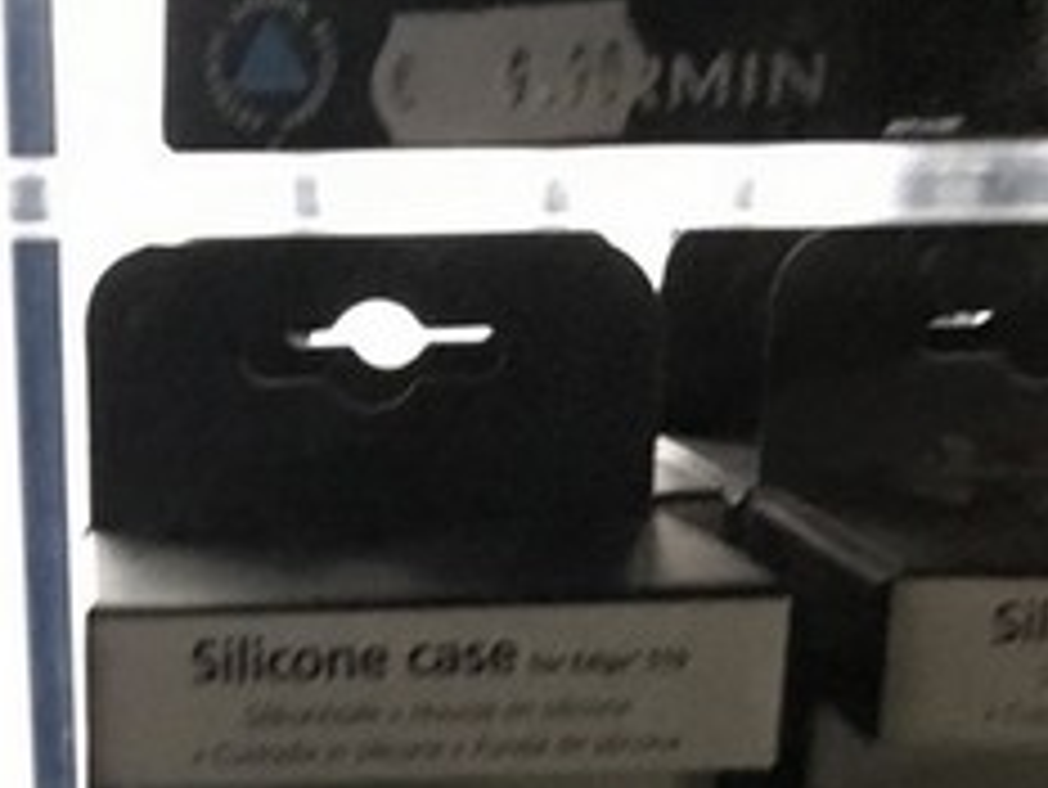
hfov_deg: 26.4
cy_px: 995
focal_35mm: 72
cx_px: 175
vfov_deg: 19.1
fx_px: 2181
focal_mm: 3.99
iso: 80
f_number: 1.8
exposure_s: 1/5
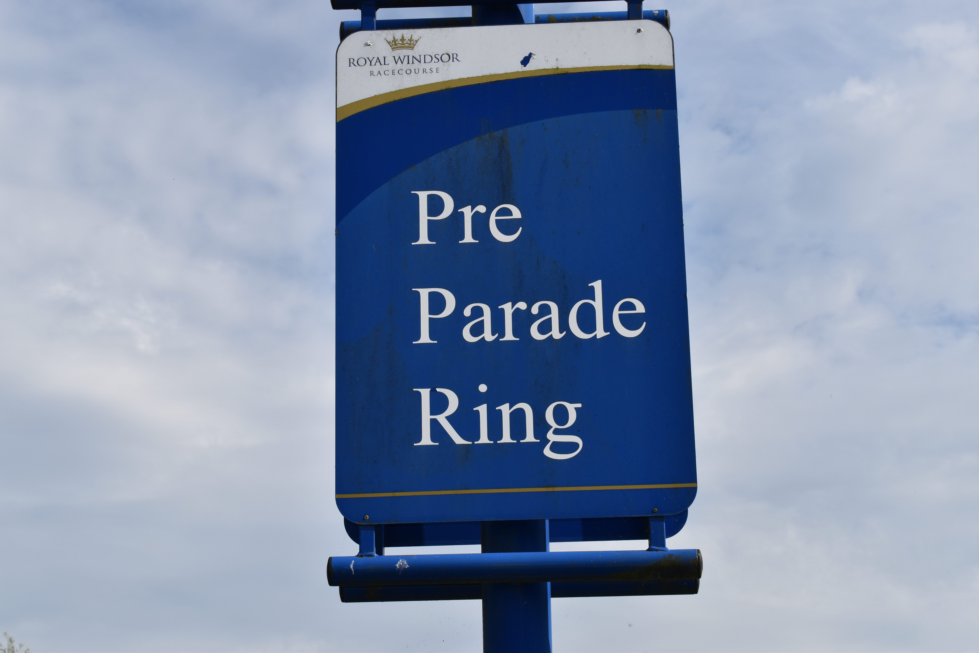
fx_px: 2039
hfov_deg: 27.0
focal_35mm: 75
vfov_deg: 18.2
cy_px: 326
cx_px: 490
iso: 100
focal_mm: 50
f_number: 13
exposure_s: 1/200
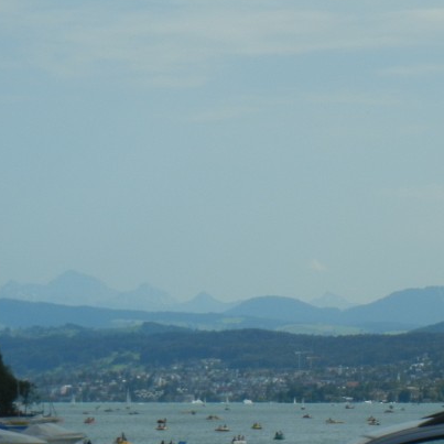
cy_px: 100
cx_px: 382
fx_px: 3323
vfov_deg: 7.6
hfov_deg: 7.6
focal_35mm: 229
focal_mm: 18.3
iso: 160
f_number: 9
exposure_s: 1/412
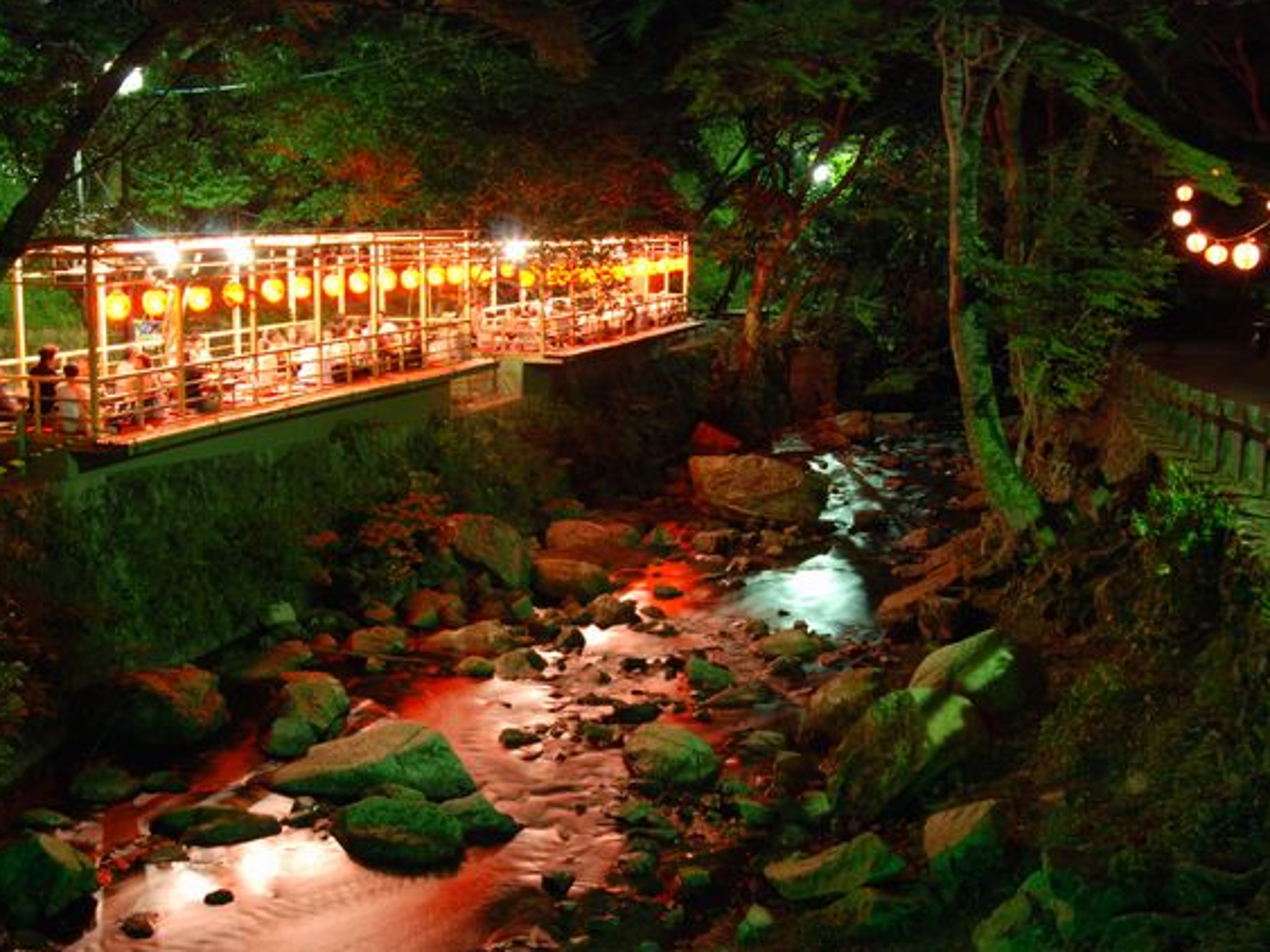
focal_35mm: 40
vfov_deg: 35.9
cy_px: 477
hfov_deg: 46.8
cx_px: 614
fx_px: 1467
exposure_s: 4
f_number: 6.3
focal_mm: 24
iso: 400
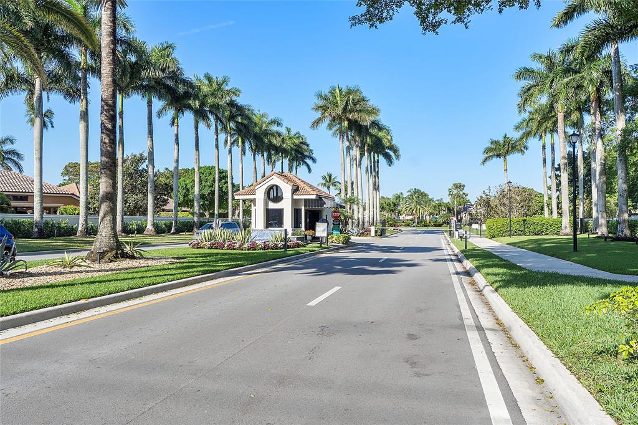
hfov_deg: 65.5
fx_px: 496
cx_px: 319
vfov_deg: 46.4
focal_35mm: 28
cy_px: 212
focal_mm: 19
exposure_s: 1/500
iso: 160
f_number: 7.1
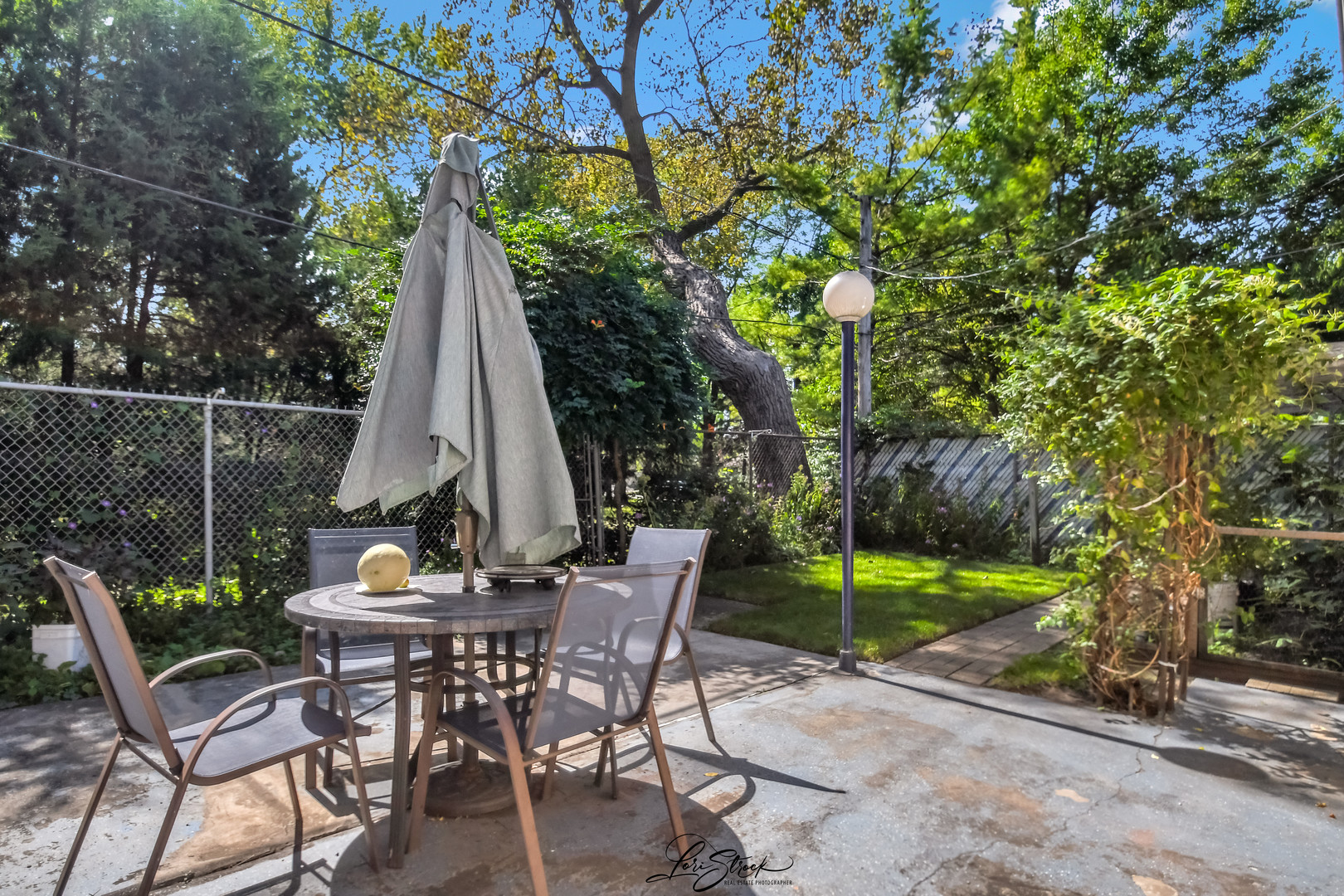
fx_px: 672
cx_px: 672
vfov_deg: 67.4
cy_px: 448
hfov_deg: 90.0
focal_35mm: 18
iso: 400
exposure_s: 1/5000
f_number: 8
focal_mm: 12
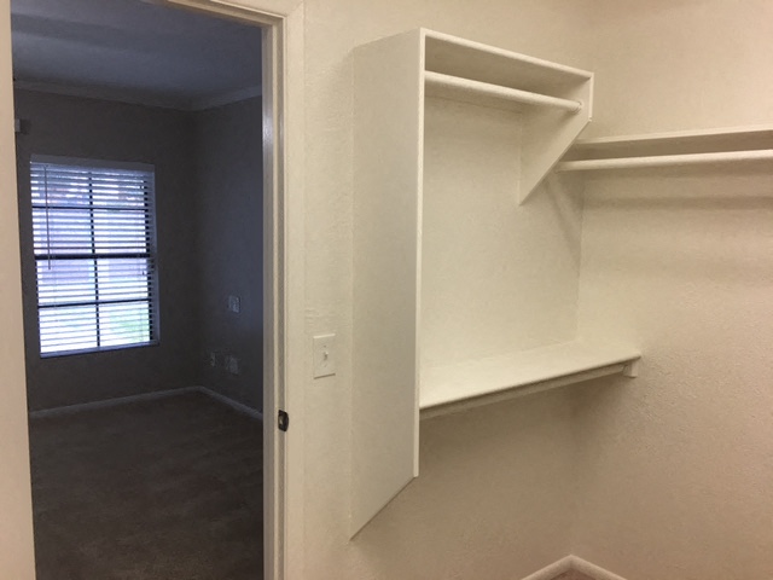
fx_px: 648
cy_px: 290
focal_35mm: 29
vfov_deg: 48.2
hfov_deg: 61.7
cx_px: 386
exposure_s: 1/40
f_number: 2.2
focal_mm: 4.15
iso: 25
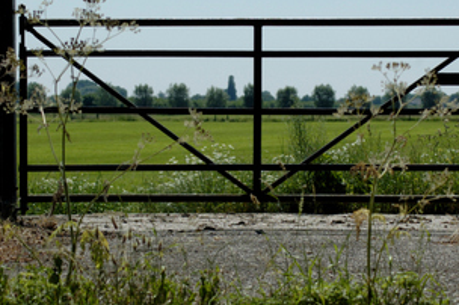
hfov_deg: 12.9
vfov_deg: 8.6
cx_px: 243
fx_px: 2025
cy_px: 152
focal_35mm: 159
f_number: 7.1
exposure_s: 1/1000
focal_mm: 70
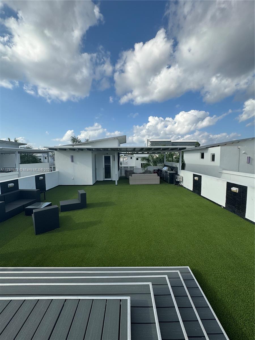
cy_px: 170
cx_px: 128
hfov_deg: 85.7
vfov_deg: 102.1
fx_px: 138
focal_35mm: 14
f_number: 2.2
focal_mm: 2.22
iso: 50
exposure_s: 1/1672
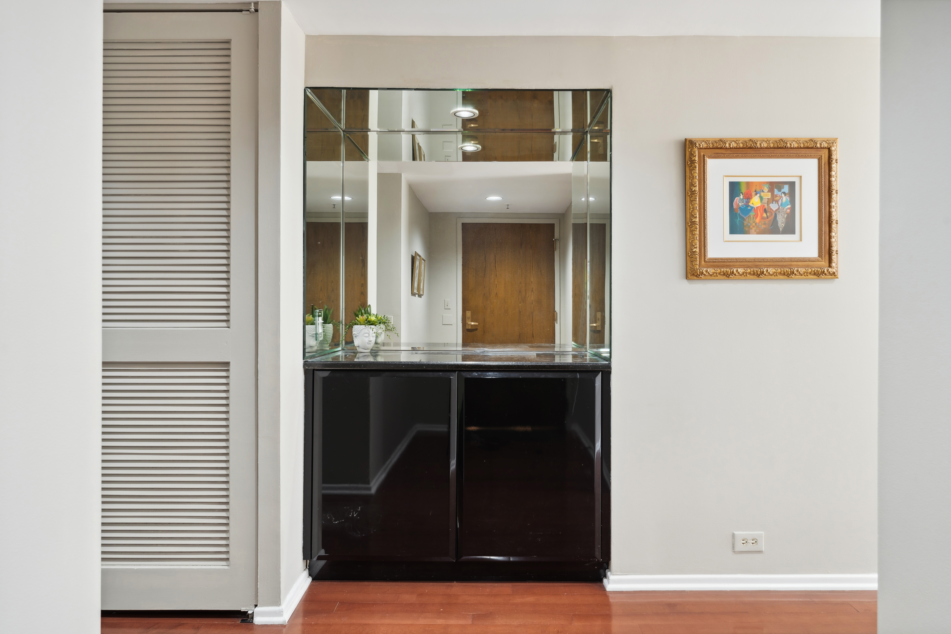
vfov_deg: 55.1
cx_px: 476
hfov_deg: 76.1
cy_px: 317
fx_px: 608
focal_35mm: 23
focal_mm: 23
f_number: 8
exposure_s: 1/3.33
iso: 320
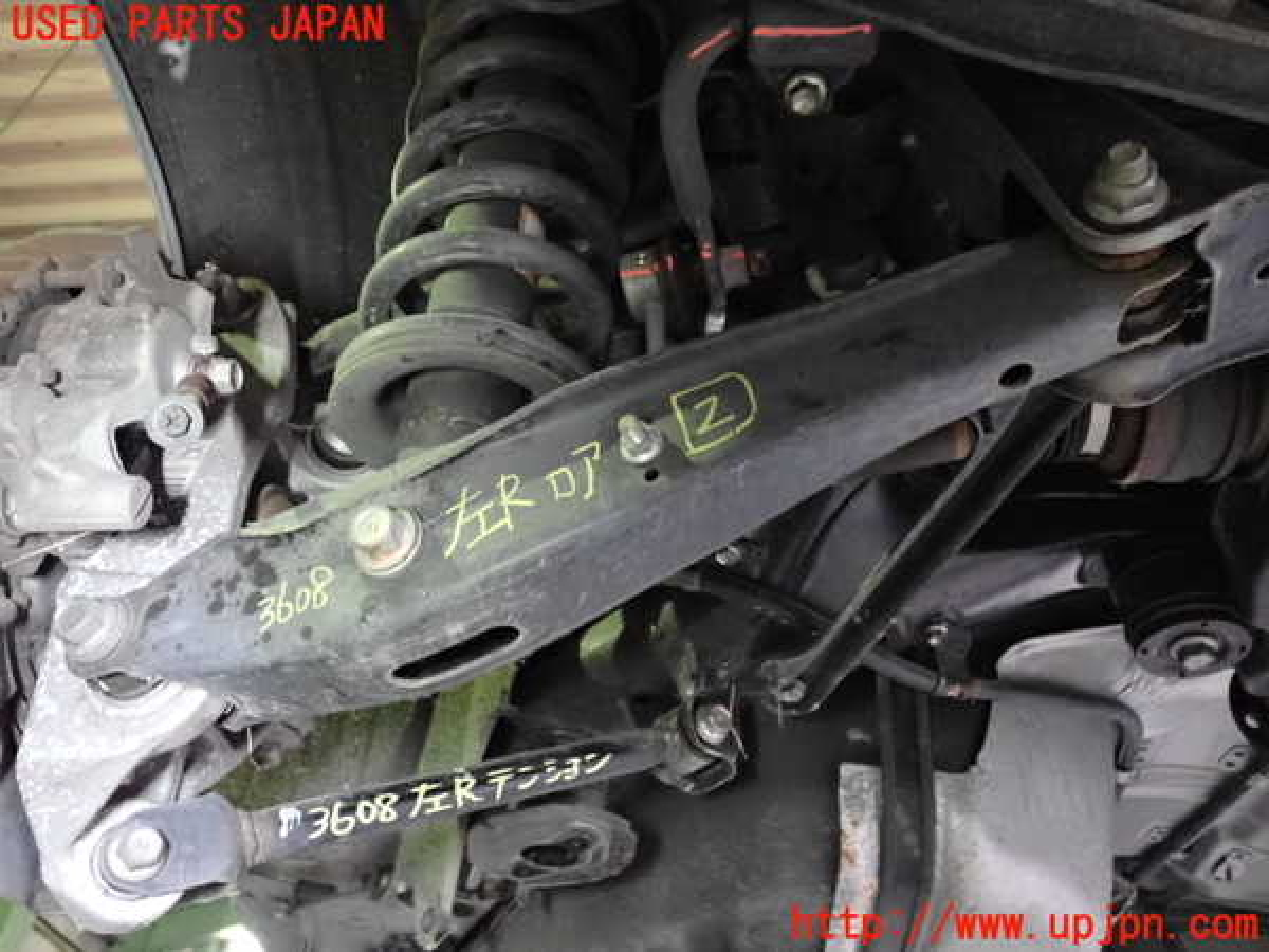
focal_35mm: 30
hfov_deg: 60.0
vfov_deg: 46.8
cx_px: 634
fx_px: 1100
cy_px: 476
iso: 2500
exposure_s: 1/50
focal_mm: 5.4
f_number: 2.3
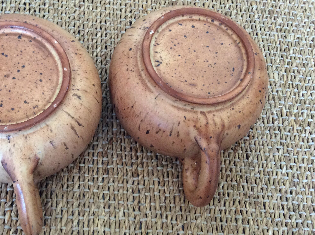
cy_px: 118
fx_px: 382
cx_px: 113
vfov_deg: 34.3
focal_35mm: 42
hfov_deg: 44.4
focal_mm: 3.3
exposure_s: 1/25
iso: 160
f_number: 2.4
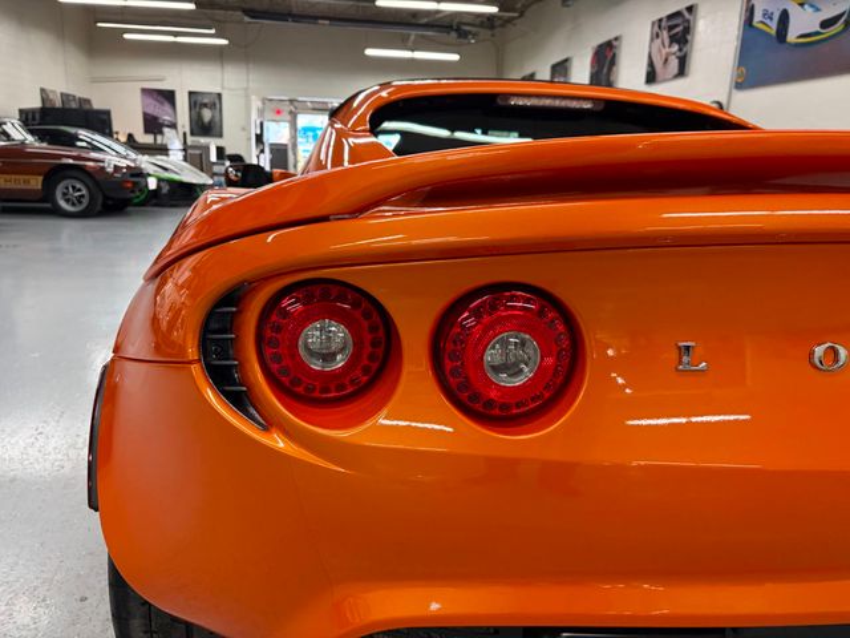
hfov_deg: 67.3
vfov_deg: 53.1
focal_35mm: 26
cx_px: 425
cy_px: 319
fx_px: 638
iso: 250
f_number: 1.6
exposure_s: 1/60
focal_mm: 5.96
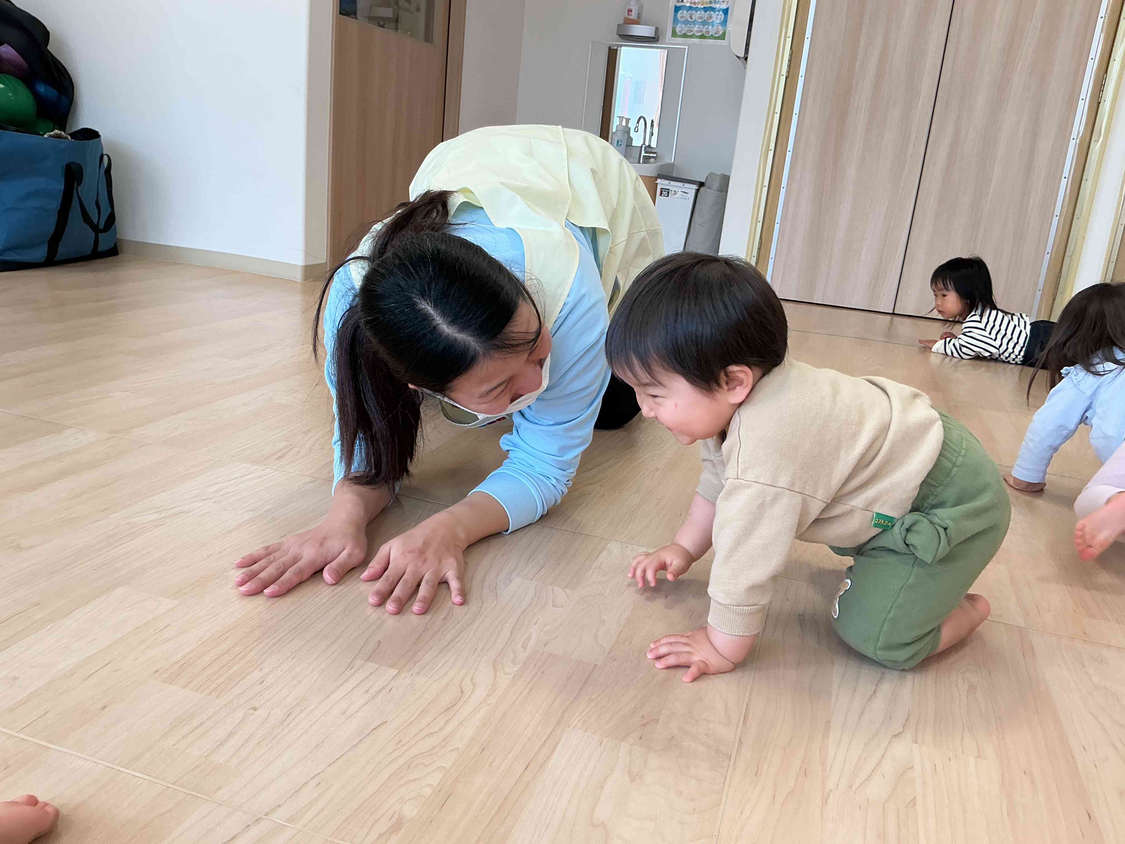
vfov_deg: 48.2
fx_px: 942
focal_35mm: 29
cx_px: 562
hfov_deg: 61.7
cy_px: 422
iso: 25
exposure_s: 1/120
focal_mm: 3
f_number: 1.8
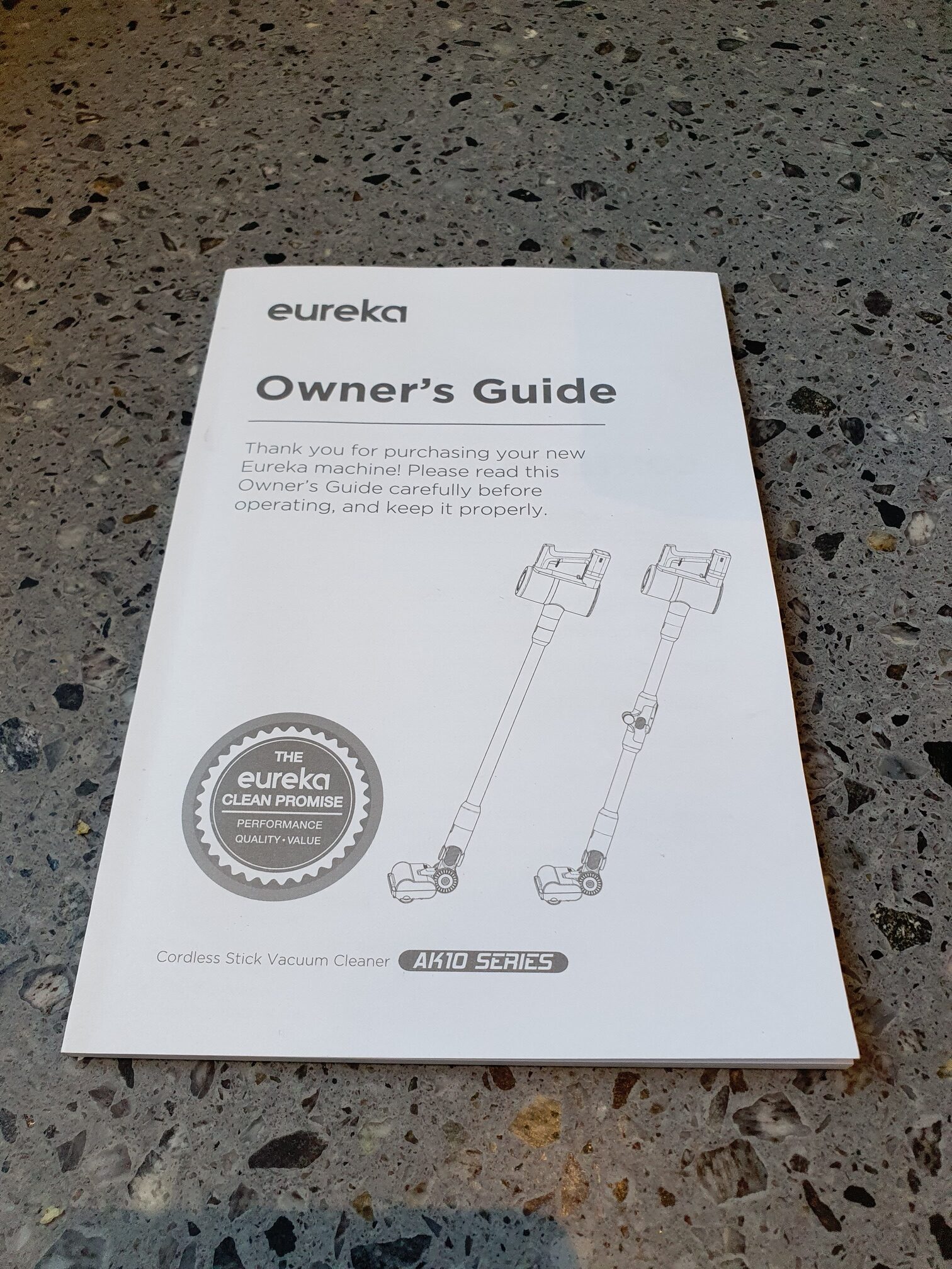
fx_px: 953
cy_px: 634
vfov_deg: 67.3
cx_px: 476
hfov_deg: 53.1
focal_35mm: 26
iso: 125
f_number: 2.4
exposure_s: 1/100
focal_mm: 4.32
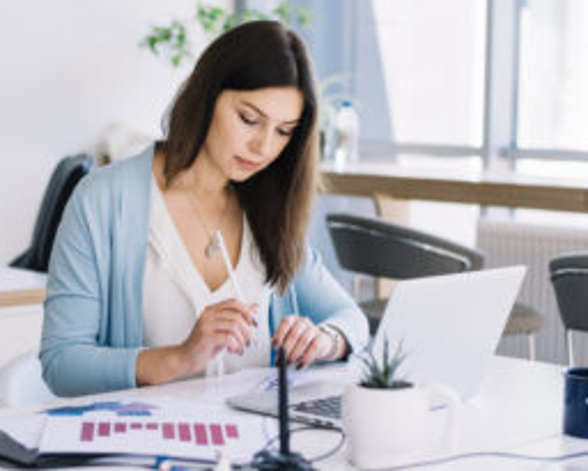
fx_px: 1341
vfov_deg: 19.9
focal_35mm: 77
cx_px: 246
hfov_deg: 24.7
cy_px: 200
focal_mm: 50
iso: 400
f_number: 2.2
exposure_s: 1/160
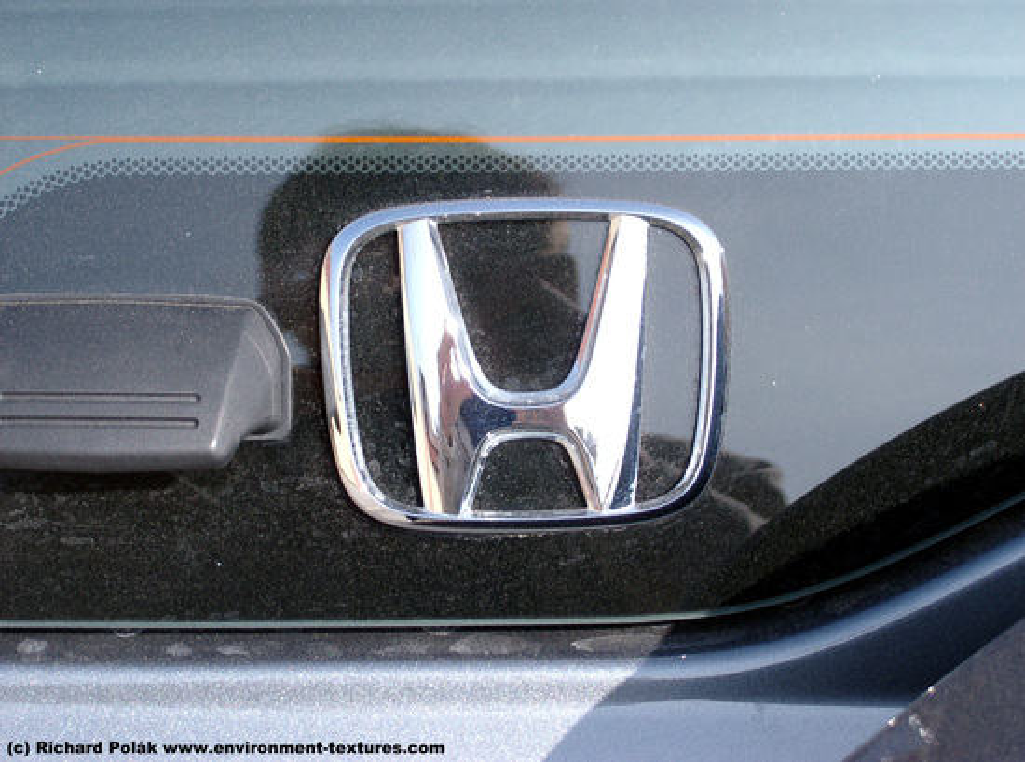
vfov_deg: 13.2
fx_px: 3306
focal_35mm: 112
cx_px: 512
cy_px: 381
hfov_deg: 17.6
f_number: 4.8
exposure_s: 1/400
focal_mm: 22.8
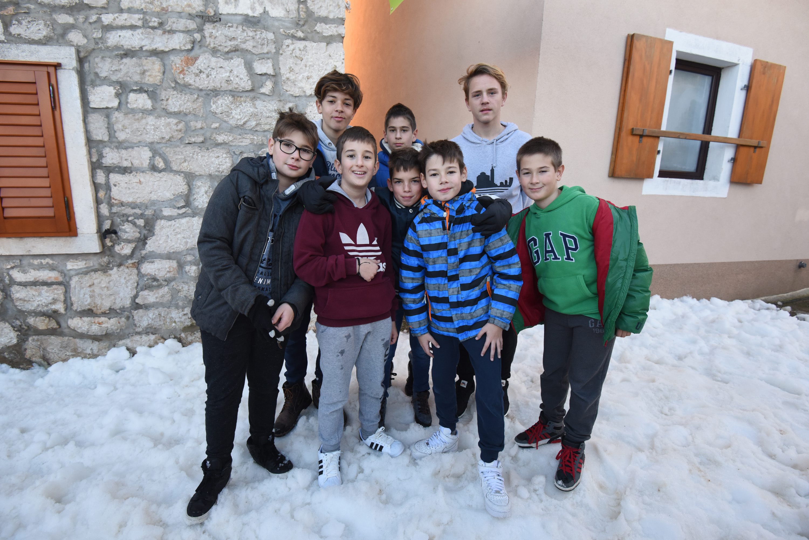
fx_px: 360
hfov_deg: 96.7
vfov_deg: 73.8
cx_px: 404
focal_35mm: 16
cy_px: 270
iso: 1250
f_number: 5.6
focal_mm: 16
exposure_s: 1/640
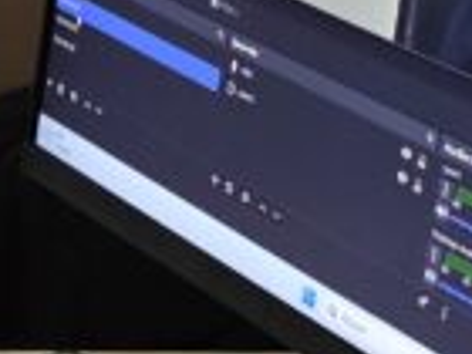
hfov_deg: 11.2
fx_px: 2291
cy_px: -236
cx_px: -276
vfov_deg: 8.6
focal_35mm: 168
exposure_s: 1/100
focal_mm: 6.3
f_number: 1.7
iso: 400
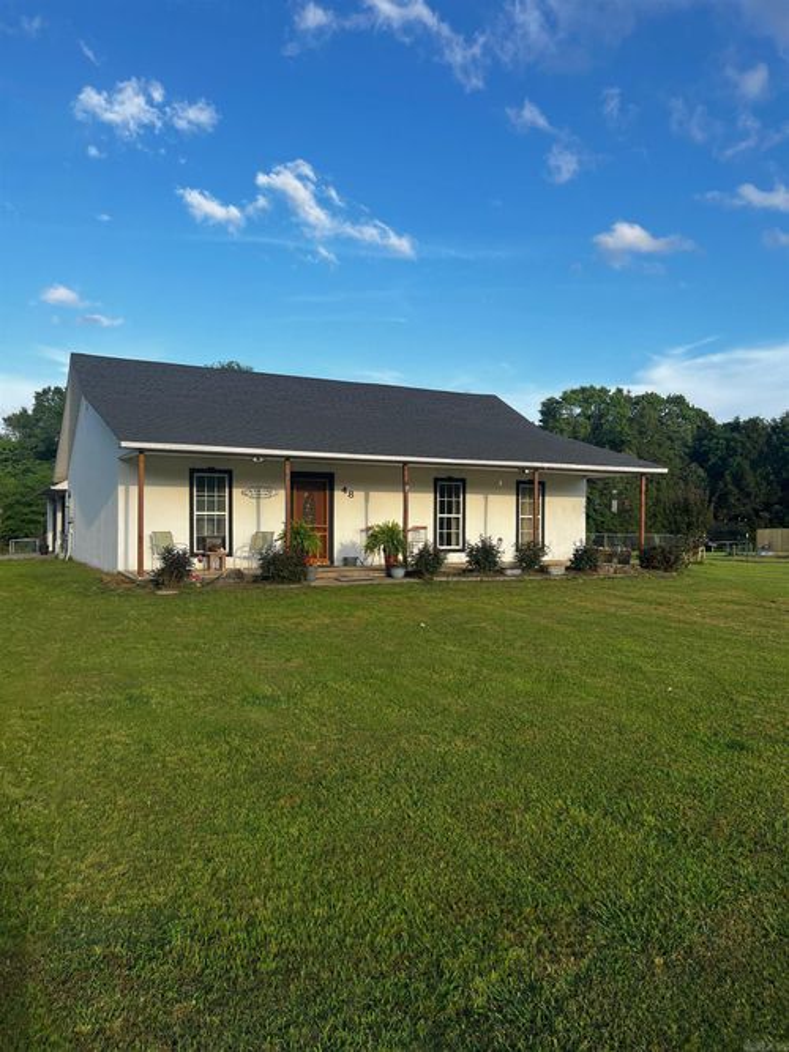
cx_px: 394
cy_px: 526
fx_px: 790
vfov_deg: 67.3
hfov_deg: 53.0
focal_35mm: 26
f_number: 1.5
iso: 50
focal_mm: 5.7
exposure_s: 1/1972
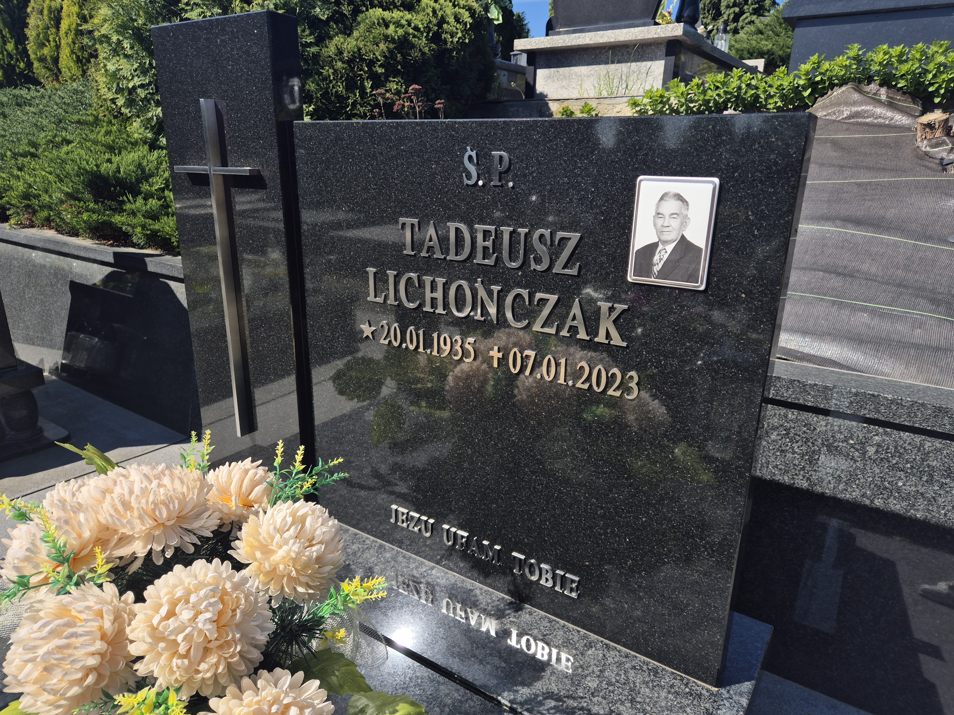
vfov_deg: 58.9
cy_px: 358
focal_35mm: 23
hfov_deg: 73.9
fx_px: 634
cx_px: 477
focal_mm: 5.4
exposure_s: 1/1880
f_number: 1.8
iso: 25
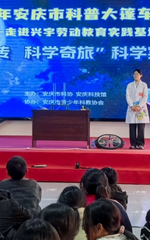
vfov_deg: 23.2
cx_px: 82
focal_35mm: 89
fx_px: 582
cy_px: 75
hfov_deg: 14.7
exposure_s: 1/100
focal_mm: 6.98
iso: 160
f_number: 4
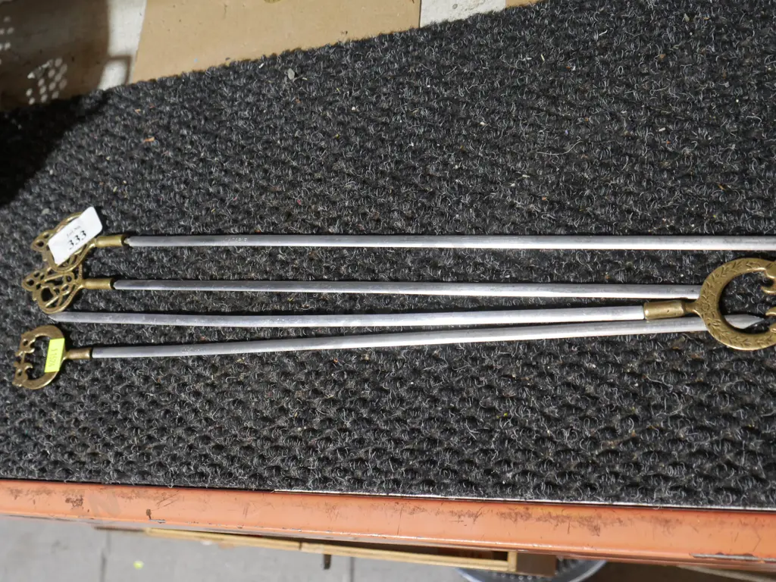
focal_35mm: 36
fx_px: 807
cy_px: 291
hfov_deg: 51.4
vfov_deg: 39.7
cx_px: 388
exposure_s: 1/60
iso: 1600
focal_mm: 18
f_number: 5.6
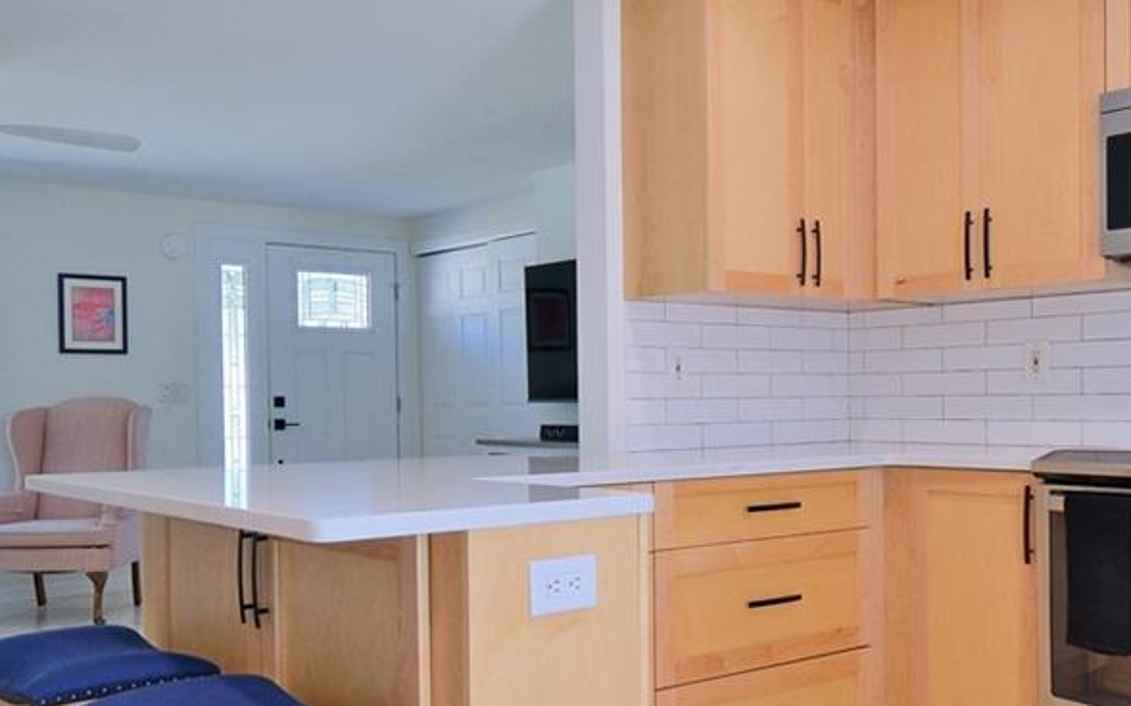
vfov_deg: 35.2
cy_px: 435
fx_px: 1110
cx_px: 580
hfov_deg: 54.0
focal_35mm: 36
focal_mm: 8.6
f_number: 4
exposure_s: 1/125
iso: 640
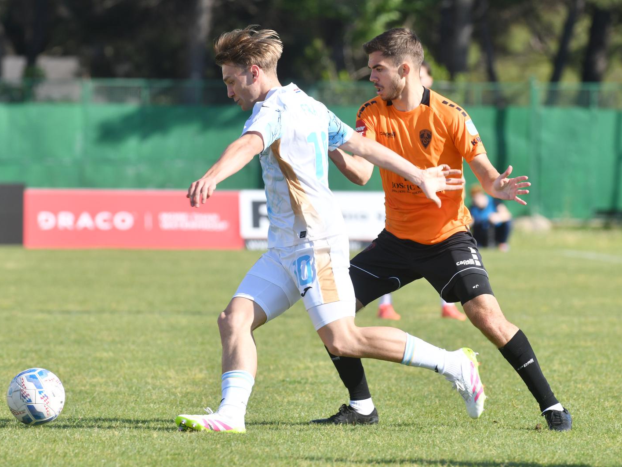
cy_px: 234
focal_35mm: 326
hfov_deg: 6.1
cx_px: 293
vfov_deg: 4.6
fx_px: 5859
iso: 200
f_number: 7.1
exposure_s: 1/640
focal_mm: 300
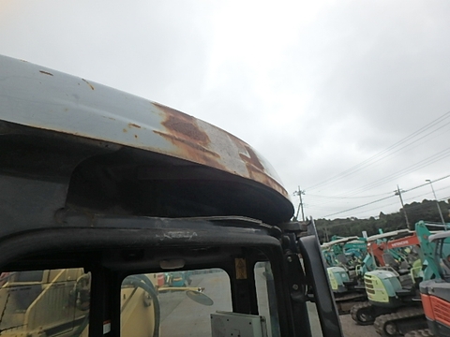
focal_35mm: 21
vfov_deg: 63.4
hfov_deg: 79.0
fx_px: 273
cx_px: 225
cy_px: 168
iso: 125
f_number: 3.5
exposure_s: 1/640
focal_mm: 3.7
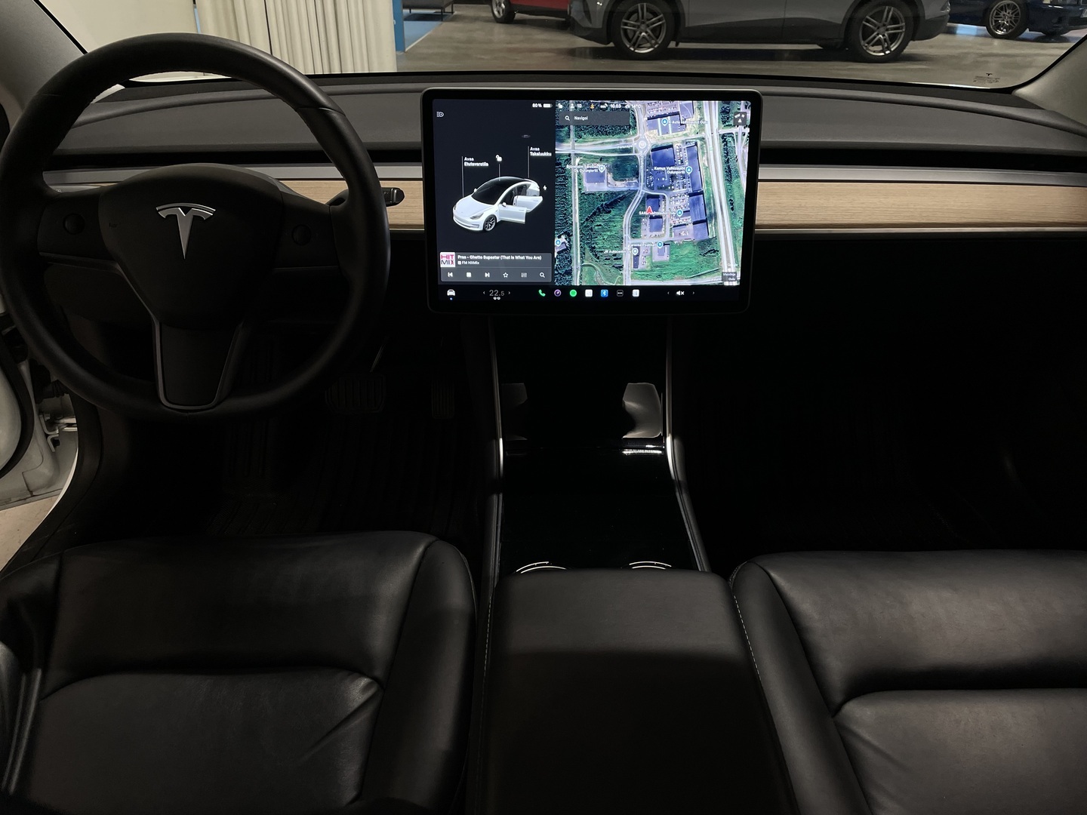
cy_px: 408
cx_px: 544
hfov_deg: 67.3
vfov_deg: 53.1
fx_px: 816
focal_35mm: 26
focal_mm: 4.2
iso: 125
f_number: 1.6
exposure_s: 1/121
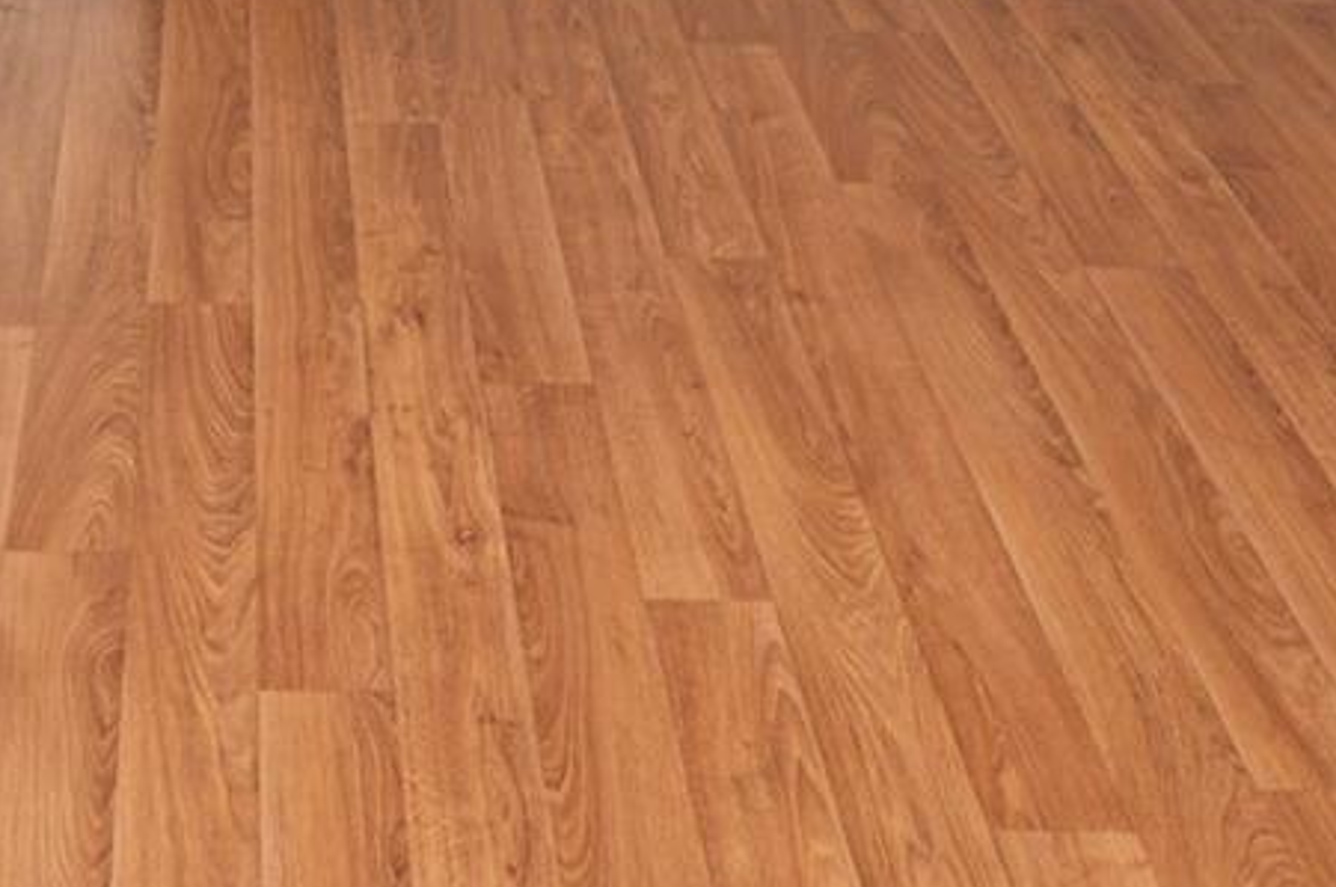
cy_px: -455
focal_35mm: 64
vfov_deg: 18.6
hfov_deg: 30.3
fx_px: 2372
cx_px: 184
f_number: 5
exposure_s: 1/100
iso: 400
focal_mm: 12
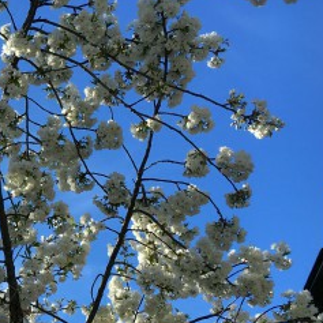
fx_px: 686
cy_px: 249
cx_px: -63
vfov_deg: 26.1
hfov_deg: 24.1
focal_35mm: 65
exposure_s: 1/818
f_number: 2.2
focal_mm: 4.15
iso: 25
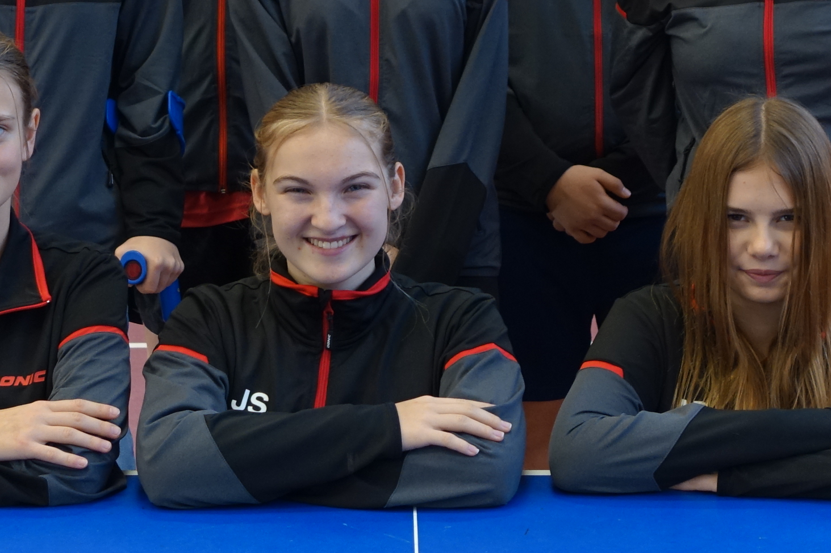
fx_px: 2146
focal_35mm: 93
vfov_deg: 14.5
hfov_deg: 21.9
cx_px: 387
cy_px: 44
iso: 320
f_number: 2.8
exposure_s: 1/80
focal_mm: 12.99
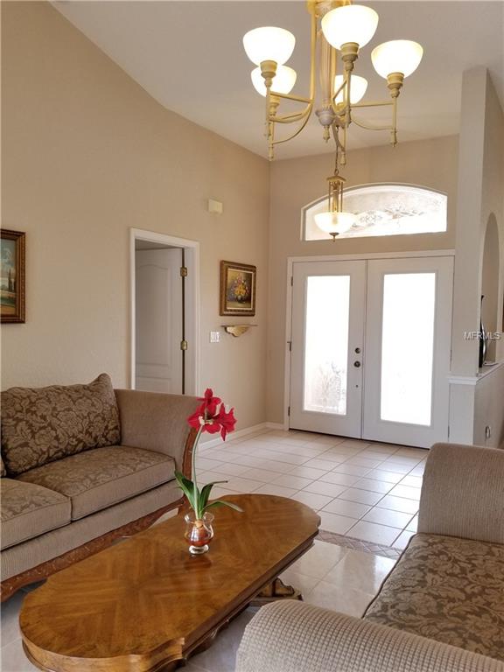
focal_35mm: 26
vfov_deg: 67.3
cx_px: 252
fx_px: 505
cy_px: 336
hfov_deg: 53.1
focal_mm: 4.25
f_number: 1.7
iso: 64
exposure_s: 1/60
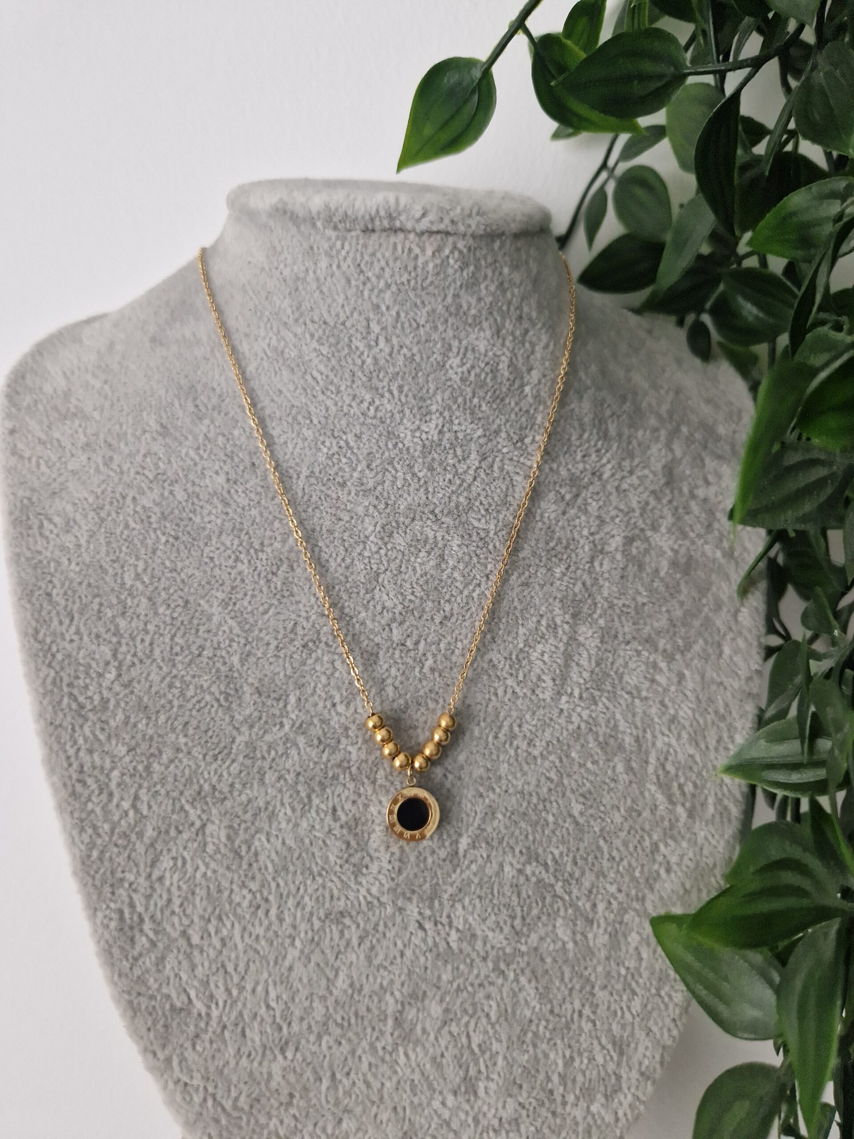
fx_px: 757
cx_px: 427
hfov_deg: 58.9
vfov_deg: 73.9
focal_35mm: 23
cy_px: 570
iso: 50
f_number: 1.8
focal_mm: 5.4
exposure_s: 1/100
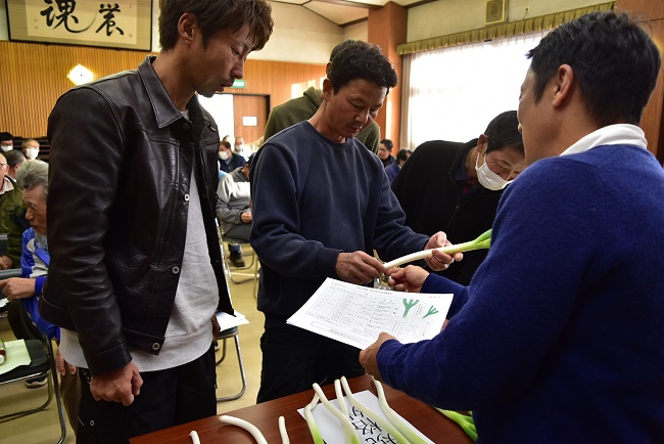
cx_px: 332
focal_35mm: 27
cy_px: 222
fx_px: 498
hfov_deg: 67.4
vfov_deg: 48.0
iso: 400
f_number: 4
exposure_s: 1/60
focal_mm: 18
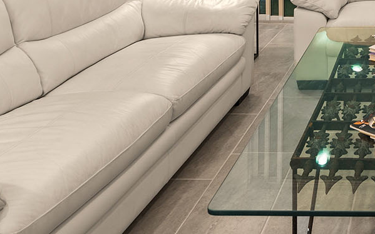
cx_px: 406
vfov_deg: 22.1
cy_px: -111
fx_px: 501
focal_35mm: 49
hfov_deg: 35.5
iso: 200
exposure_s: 1/2.5
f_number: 6.3
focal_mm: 16
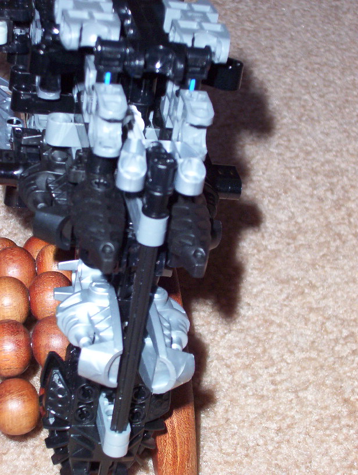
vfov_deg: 25.0
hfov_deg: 19.0
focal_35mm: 78
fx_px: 1071
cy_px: 238
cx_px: 179
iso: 140
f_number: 3.94
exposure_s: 1/58
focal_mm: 12.09
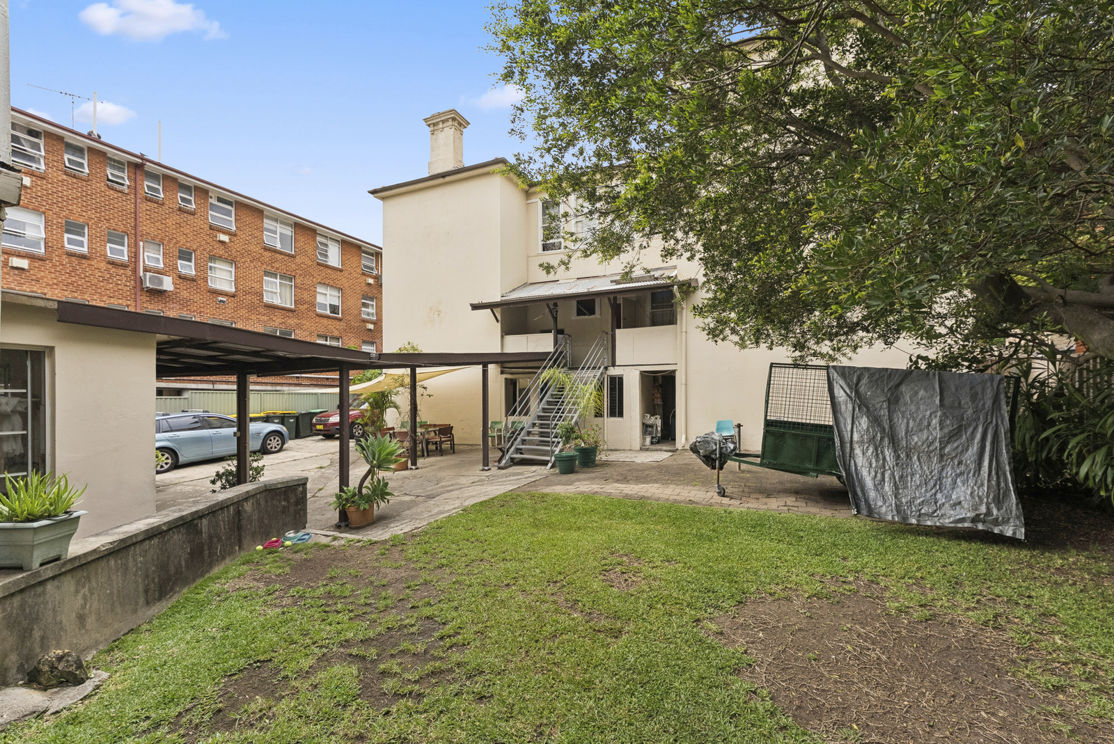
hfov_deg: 104.2
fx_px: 433
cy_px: 372
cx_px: 557
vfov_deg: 81.3
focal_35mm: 14
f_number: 6.3
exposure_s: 1/640
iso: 500
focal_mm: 14
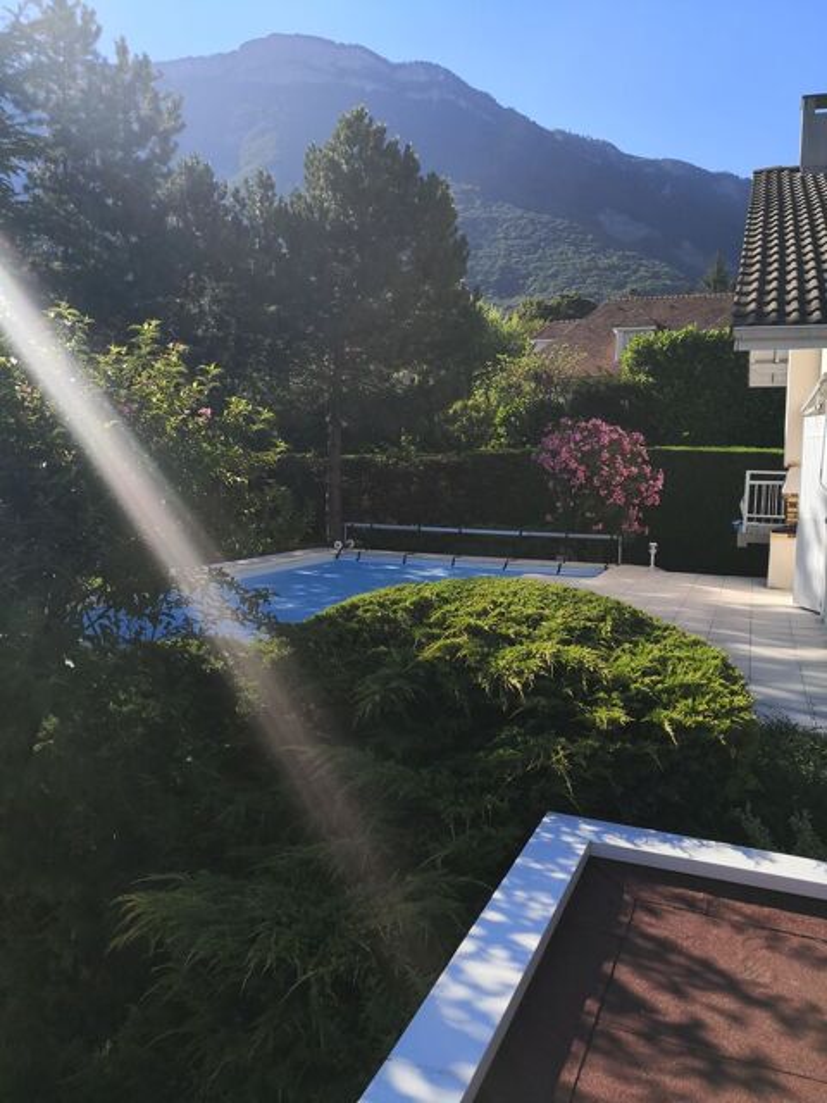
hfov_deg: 51.4
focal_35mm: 27
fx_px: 860
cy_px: 552
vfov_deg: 65.3
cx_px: 414
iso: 50
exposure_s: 1/1923
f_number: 1.6
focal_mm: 3.95
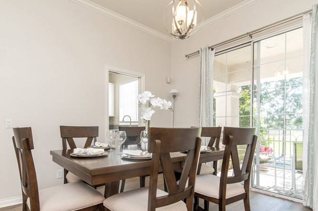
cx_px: 142
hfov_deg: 81.0
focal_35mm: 21
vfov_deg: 58.9
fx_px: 185
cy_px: 128
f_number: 5.6
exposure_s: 1/125
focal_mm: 14
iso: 200
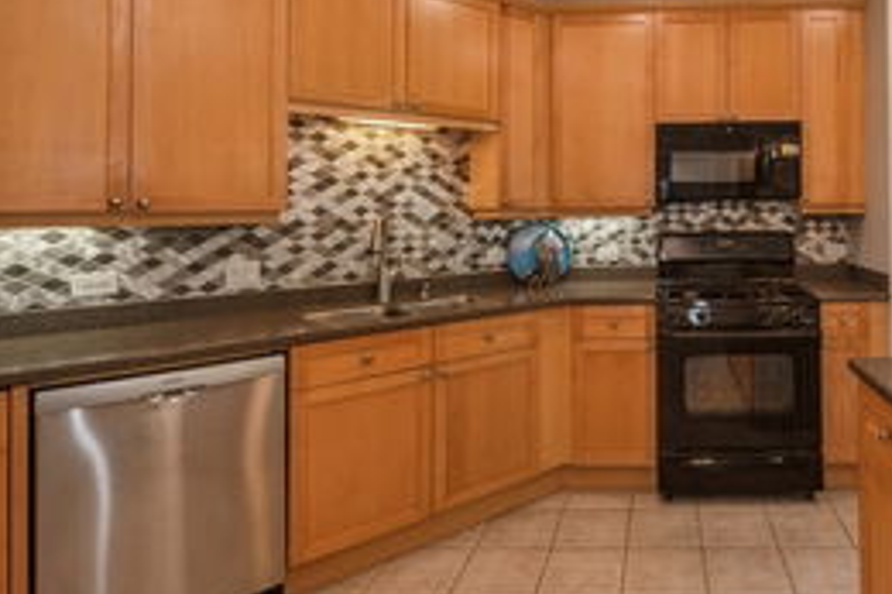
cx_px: 645
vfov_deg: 51.9
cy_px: 191
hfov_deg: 69.9
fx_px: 594
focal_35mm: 24
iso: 200
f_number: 8
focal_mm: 13
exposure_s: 1/25
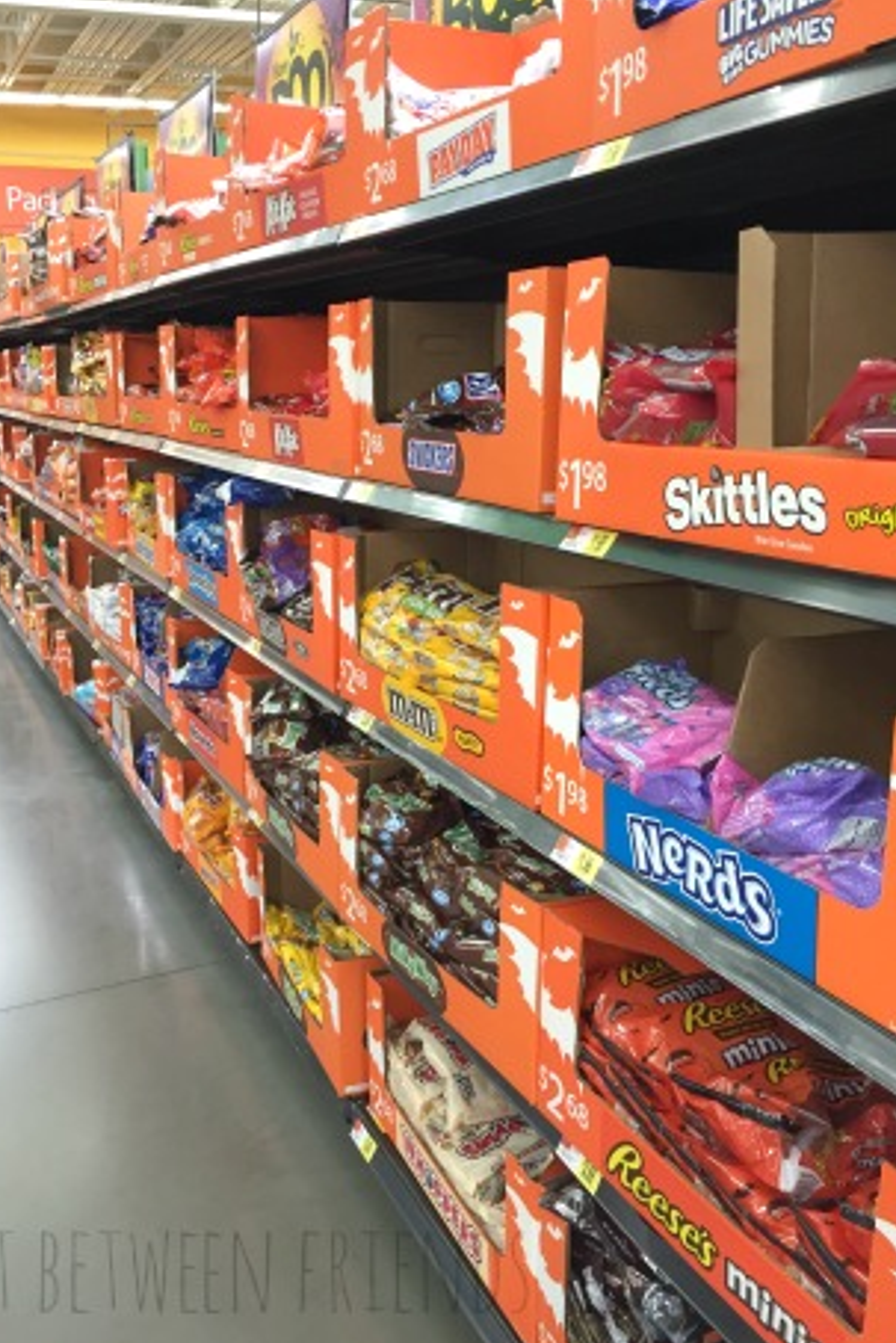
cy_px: 658
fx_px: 1156
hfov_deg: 42.2
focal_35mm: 31
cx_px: 381
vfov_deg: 60.3
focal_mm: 4.15
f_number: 2.2
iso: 64
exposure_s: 1/30
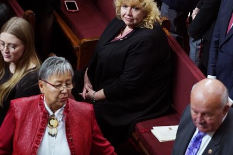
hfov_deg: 8.1
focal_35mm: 255
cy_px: 53
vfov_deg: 5.4
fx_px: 1650
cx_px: 126
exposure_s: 1/320
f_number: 4
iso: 5000
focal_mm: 182
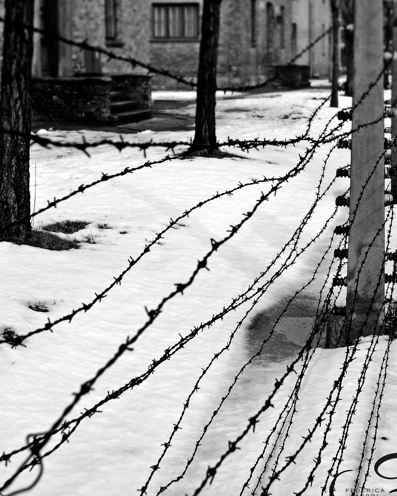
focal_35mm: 68
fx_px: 998
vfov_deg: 27.8
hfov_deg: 22.5
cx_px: 240
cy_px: 173
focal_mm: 32
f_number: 7.1
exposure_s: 1/200
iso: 100
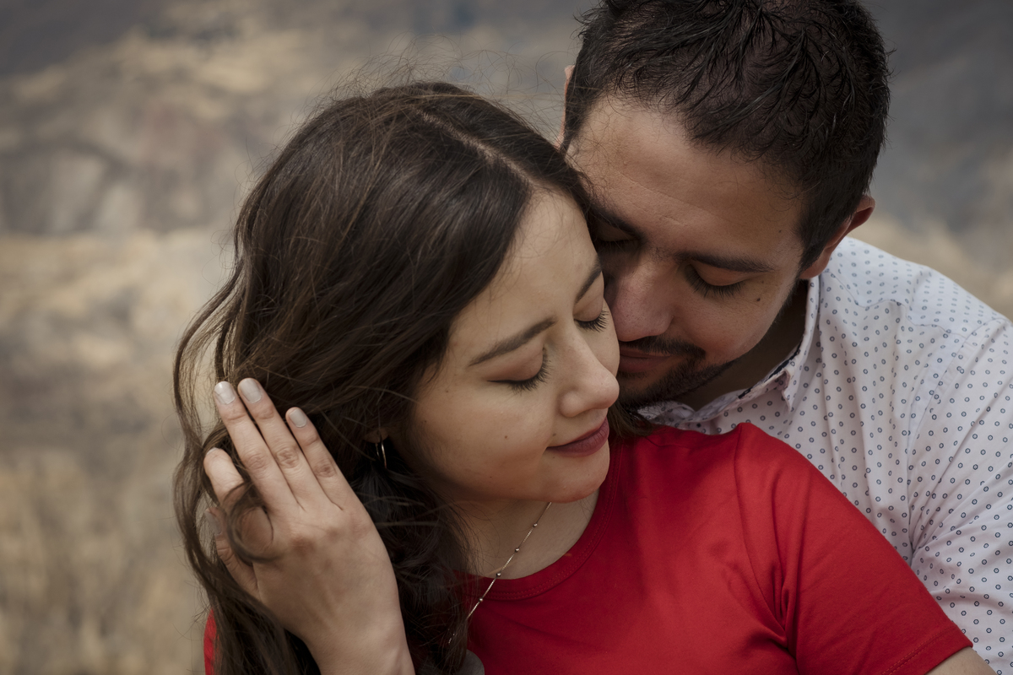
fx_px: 2363
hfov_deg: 24.2
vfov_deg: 16.3
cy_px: 338
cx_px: 506
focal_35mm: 84
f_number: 5
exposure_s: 1/1600
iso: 100
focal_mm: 56
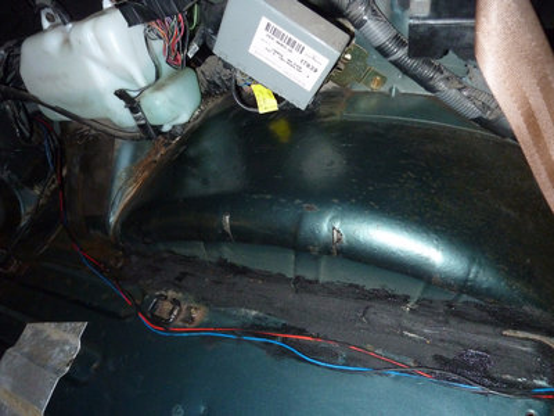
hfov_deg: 69.4
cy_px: 208
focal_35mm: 25
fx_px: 400
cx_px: 277
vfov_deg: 54.9
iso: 400
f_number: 3.3
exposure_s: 1/30
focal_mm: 4.1
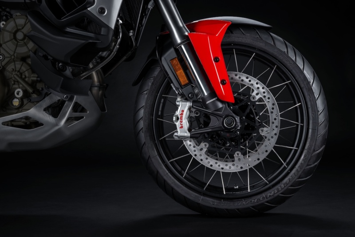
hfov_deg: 37.5
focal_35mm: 53
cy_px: 118
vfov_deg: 25.5
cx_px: 178
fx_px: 523
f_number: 11
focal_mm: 53
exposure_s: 1/160
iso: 100
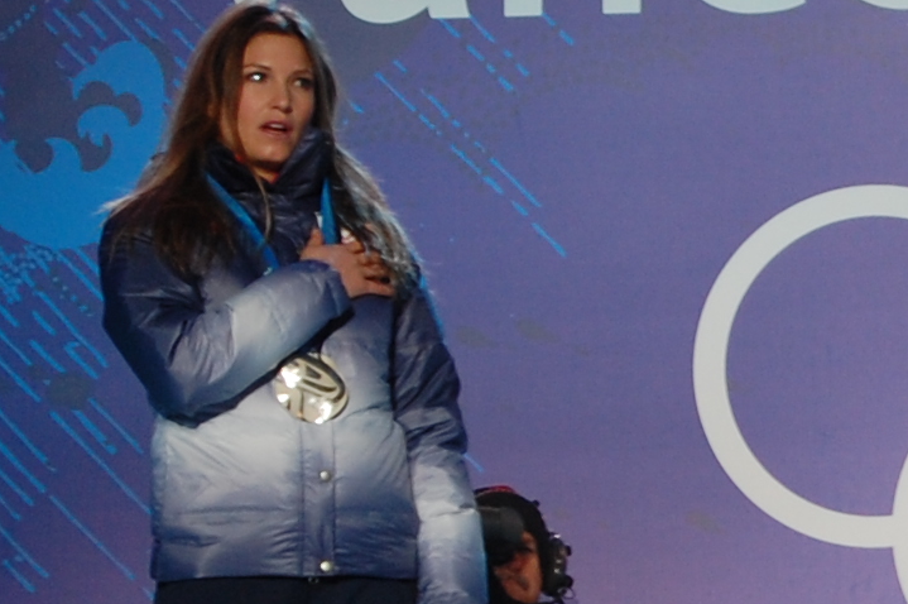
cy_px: 323
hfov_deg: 5.9
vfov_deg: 4.0
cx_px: 1255
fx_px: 8696
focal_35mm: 345
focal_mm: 55
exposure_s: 1/40
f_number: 5.6
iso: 400
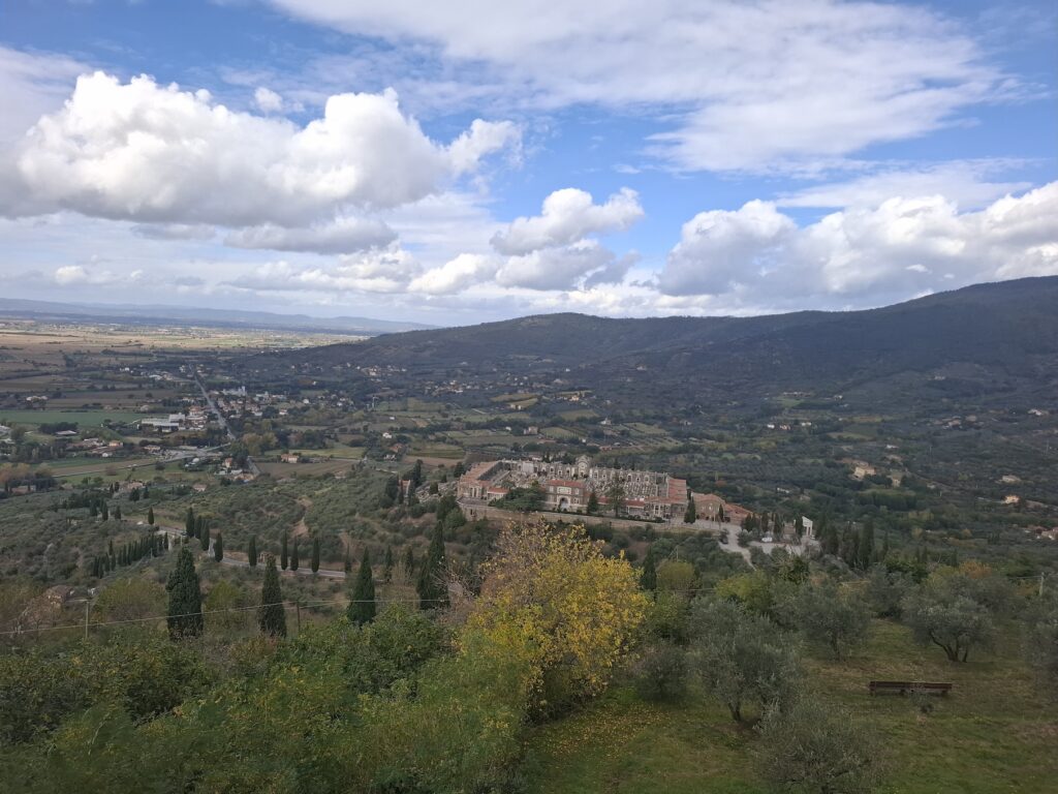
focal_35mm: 23
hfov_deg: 73.9
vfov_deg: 58.9
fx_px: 703
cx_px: 529
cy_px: 397
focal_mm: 5.54
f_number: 1.8
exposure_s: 1/1527
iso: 50
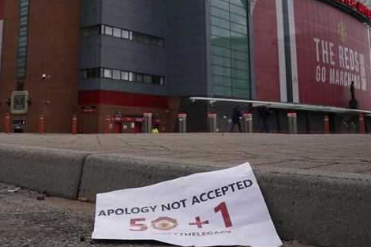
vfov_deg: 27.6
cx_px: 93
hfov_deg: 40.7
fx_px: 484
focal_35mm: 47
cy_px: 25
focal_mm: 24
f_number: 13
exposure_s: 1/100
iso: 400
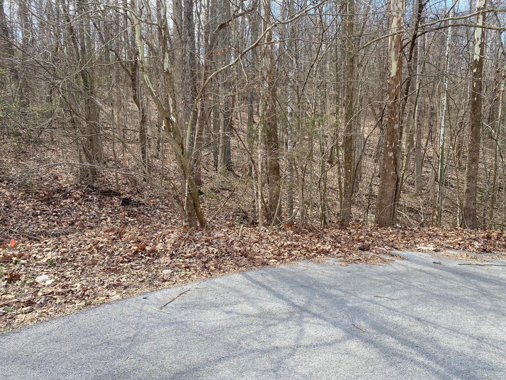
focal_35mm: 26
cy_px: 190
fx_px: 380
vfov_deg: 53.1
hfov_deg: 67.3
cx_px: 253
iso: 32
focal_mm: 4.25
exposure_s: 1/437
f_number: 1.8
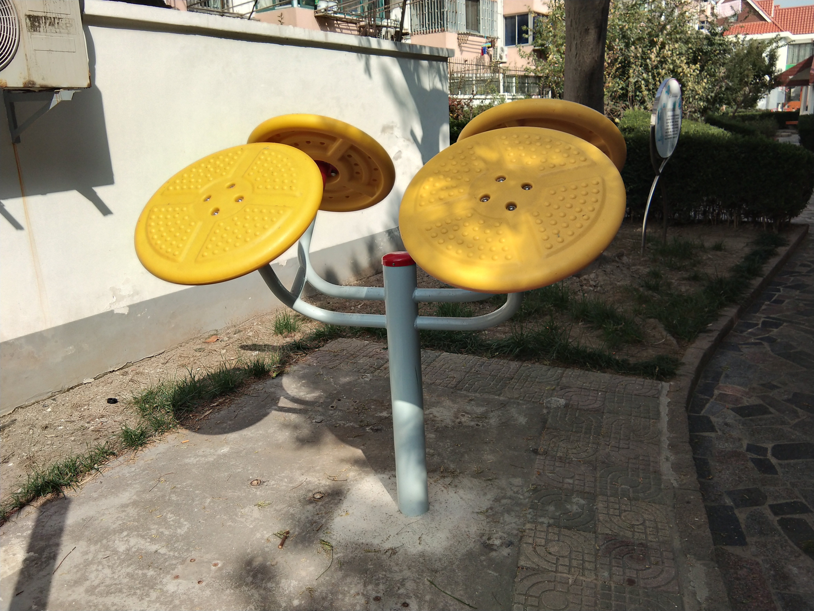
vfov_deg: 45.4
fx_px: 729
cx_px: 407
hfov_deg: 58.4
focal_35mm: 31
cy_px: 306
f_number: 2.2
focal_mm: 3.69
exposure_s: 1/918
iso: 50
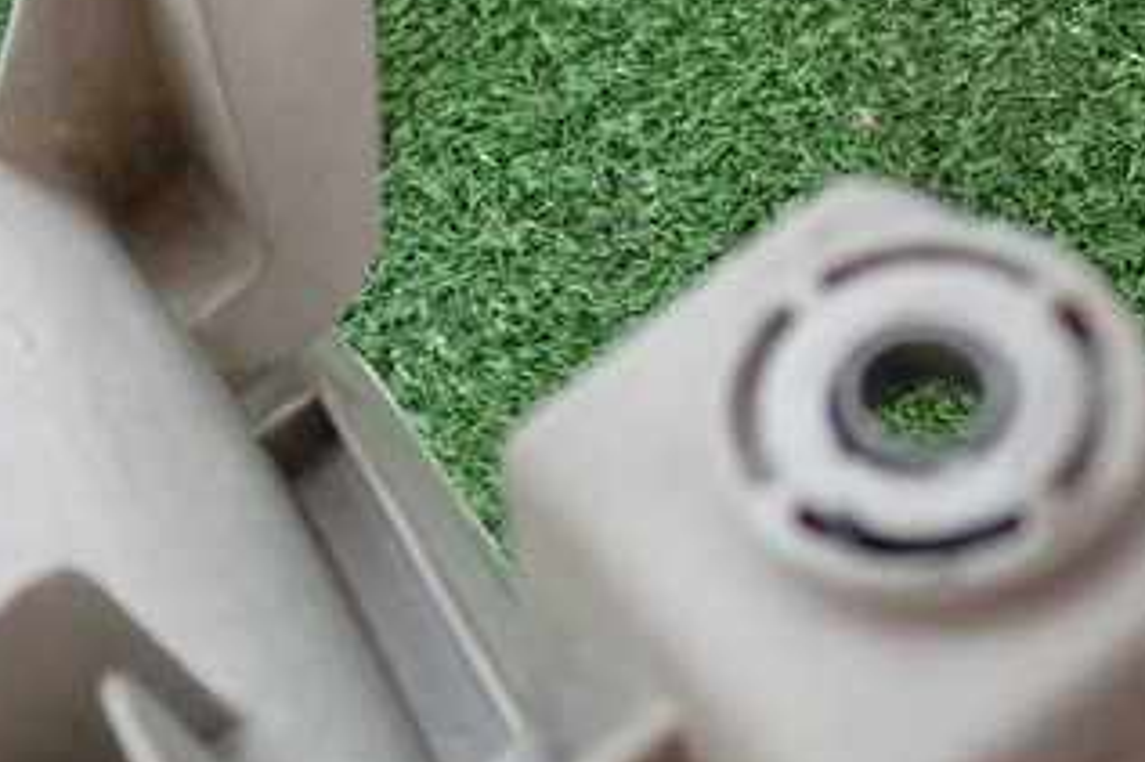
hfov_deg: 31.6
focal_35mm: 63
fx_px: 2003
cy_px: 177
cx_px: 347
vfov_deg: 21.3
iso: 400
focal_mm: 5.79
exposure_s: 1/30
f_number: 2.4
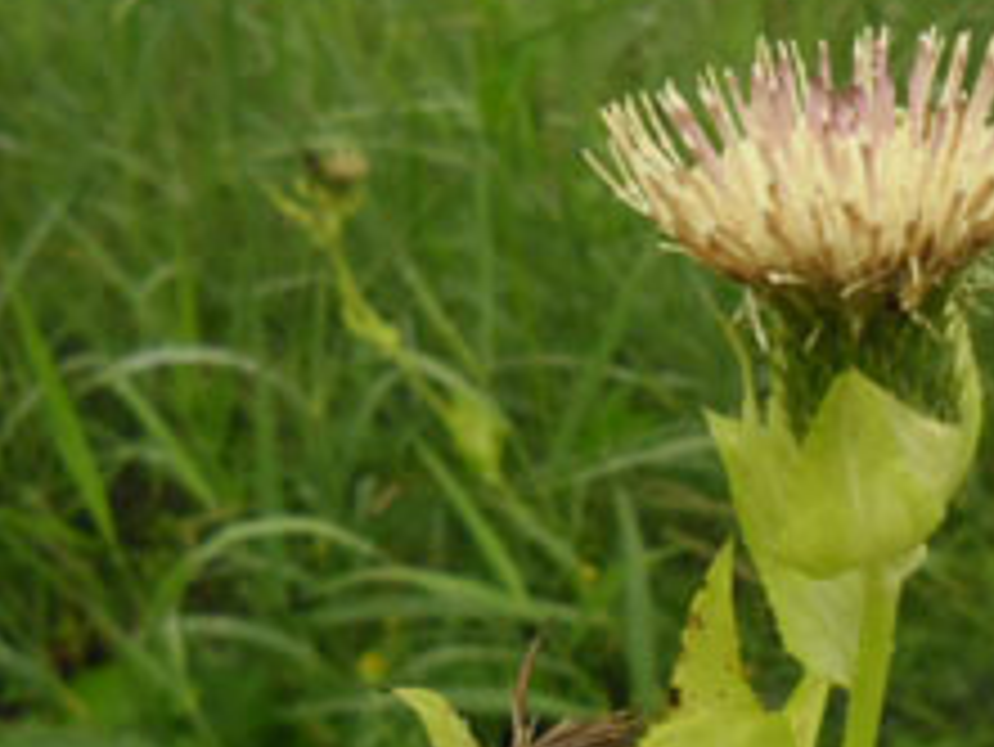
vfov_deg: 26.4
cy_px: 513
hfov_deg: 34.5
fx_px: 1580
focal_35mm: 55
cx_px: 684
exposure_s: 1/45
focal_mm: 4.9
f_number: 3.5
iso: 200
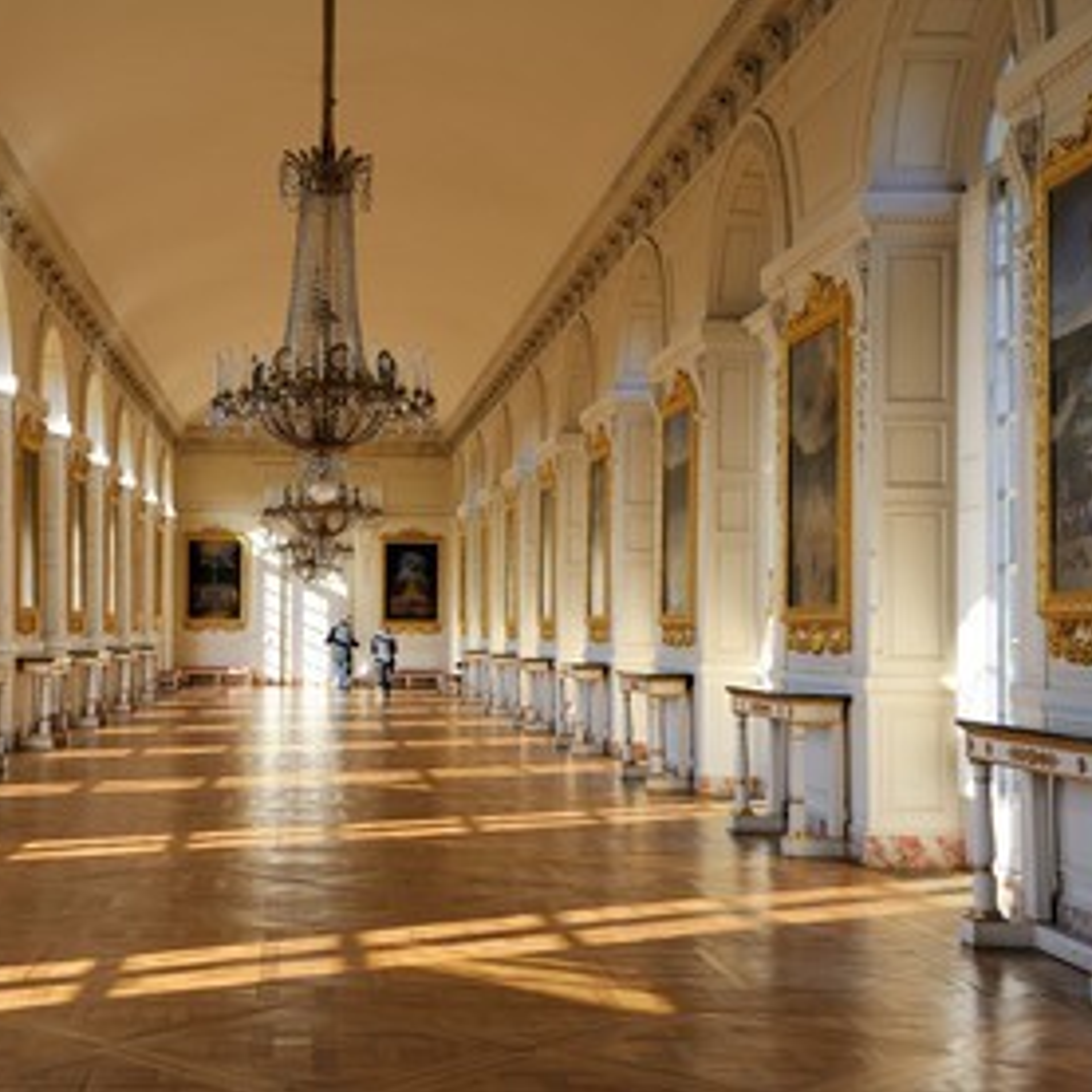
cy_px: 548
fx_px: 1749
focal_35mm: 49
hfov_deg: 34.2
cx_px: 323
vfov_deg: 34.7
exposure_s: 1/60
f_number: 9
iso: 200
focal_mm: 38
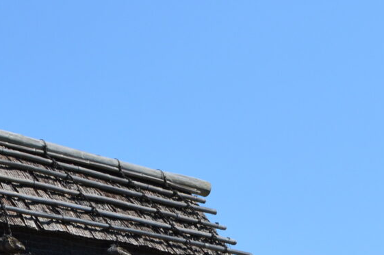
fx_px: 1460
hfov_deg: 14.9
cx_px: 85
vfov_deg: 9.3
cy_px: 526
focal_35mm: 137
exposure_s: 1/250
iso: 100
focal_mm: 20
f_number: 8
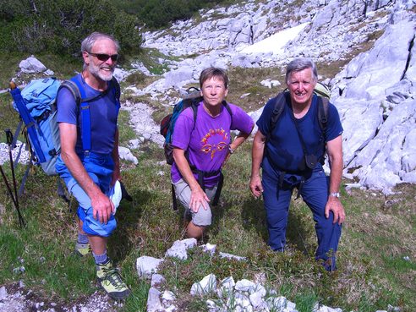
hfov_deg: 41.2
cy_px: 156
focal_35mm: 46
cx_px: 208
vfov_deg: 31.5
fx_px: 553
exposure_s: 1/160
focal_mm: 9.5
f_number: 8.8
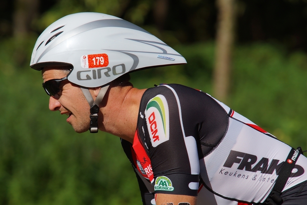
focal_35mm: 300
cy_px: 102
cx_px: 154
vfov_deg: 4.6
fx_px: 2558
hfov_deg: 6.9
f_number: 5
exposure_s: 1/1250
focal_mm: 200
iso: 100
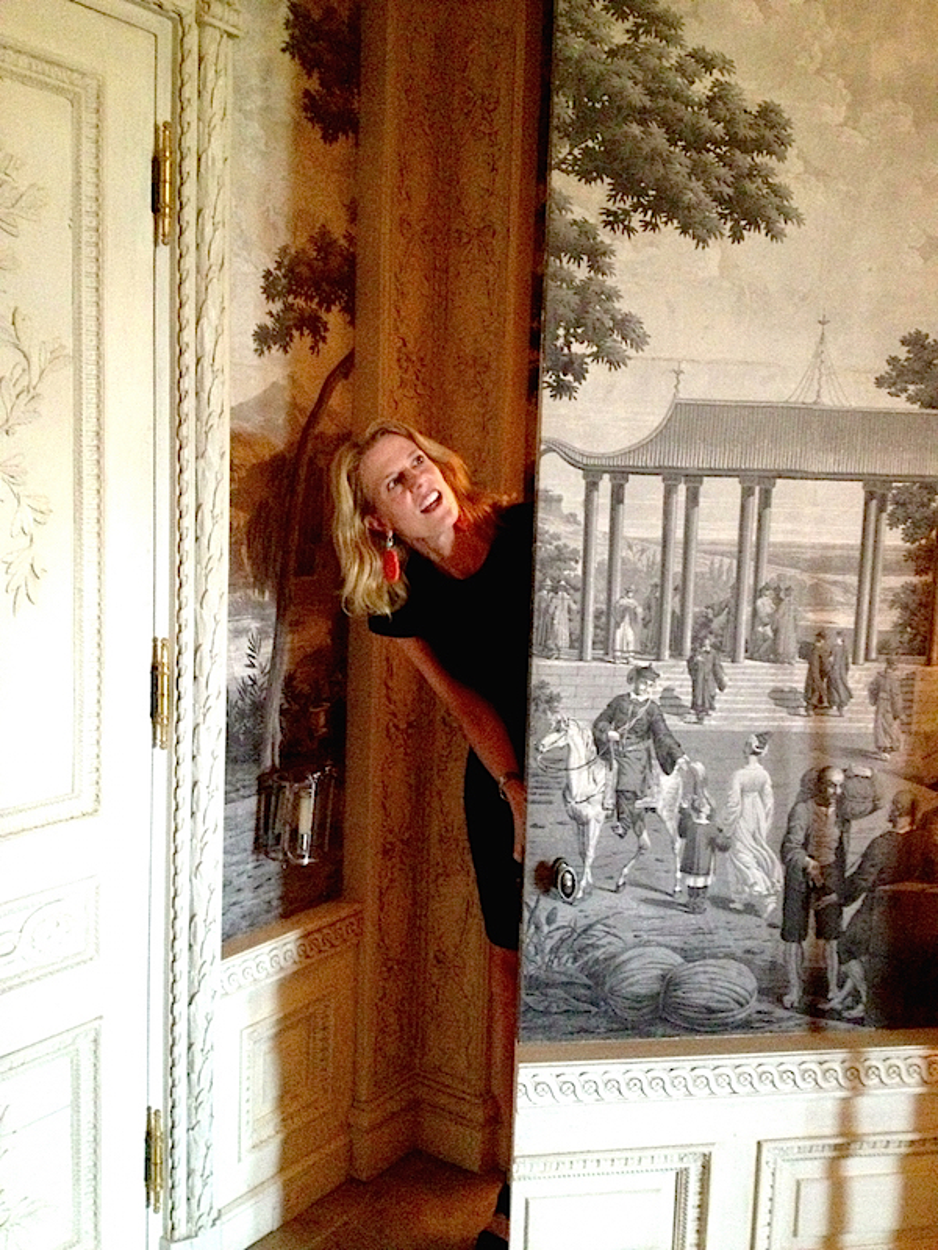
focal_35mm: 35
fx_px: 1265
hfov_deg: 40.7
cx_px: 469
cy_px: 625
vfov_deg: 52.6
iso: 800
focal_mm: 4.28
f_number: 2.4
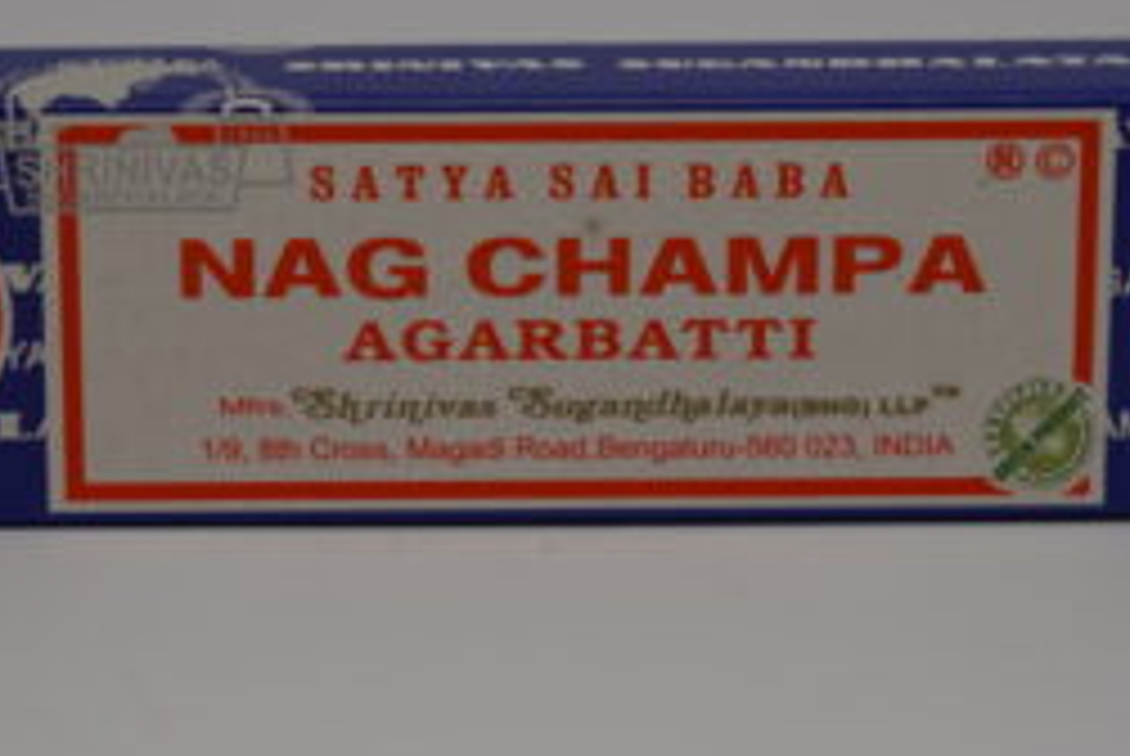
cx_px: 513
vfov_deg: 10.6
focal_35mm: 129
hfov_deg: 15.9
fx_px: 4054
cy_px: 241
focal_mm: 54
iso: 80
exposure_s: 1/100
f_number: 4.5
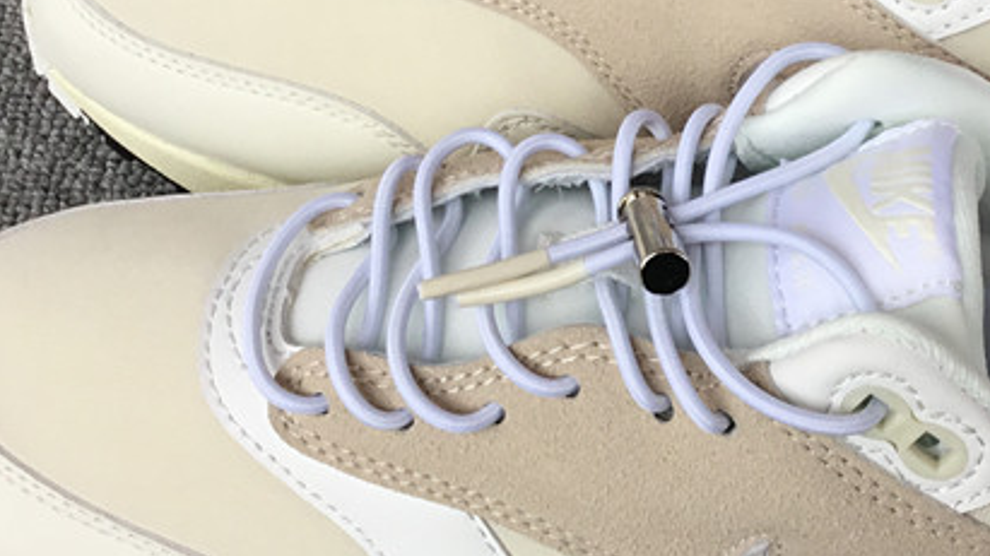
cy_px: 177
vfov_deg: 16.3
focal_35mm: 74
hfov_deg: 28.3
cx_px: 715
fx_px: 1942
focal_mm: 3.3
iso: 32
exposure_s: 1/120
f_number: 2.4
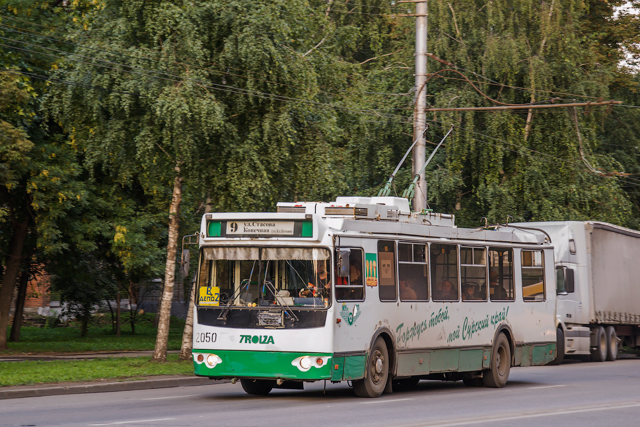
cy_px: 222
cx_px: 324
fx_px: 1973
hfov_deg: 18.4
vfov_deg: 12.3
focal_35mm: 111
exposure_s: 1/60
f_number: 6.3
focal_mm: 70
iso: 400
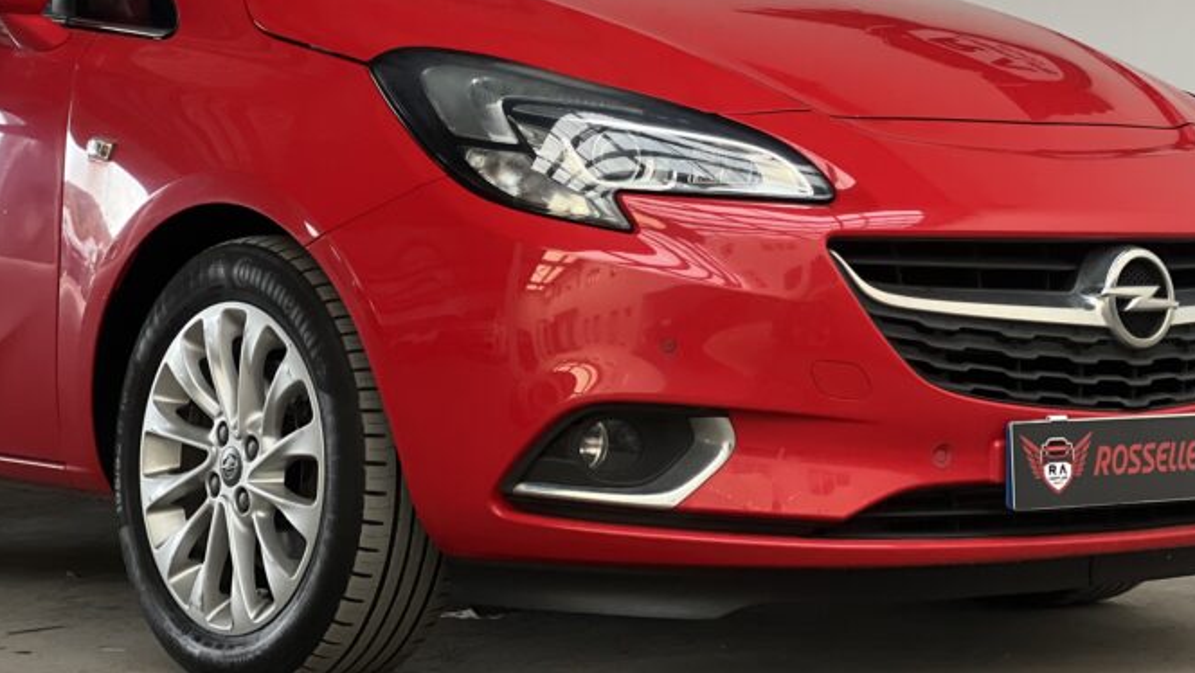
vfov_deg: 12.0
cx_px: 657
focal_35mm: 101
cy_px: 137
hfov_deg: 21.1
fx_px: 3201
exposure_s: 1/40
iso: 400
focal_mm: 9
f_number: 2.8
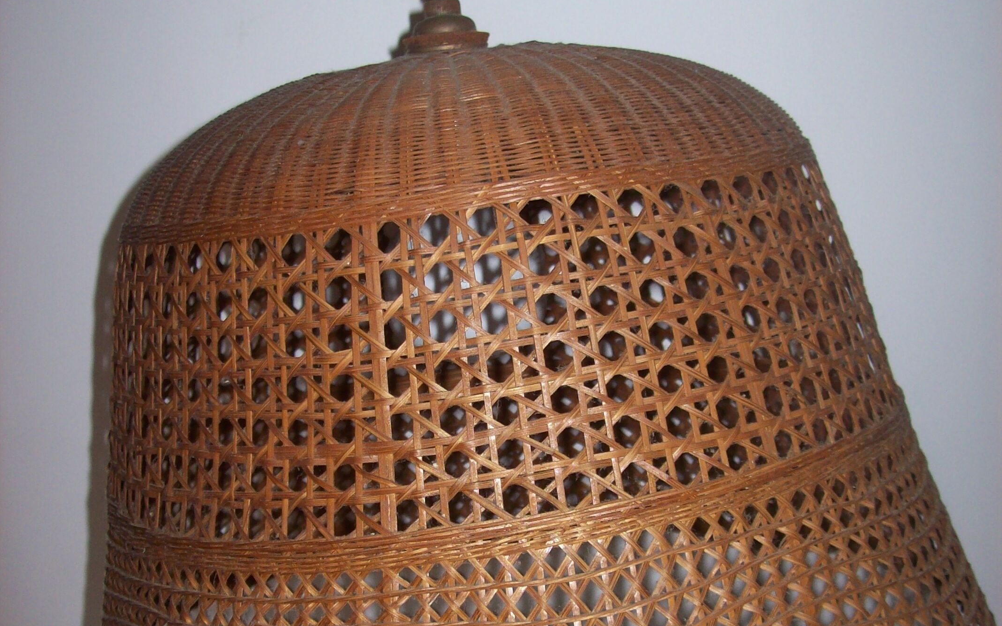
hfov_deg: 39.6
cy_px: 396
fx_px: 1393
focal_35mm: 51
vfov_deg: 25.3
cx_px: 501
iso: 80
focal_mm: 6
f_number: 2.7
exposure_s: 1/64
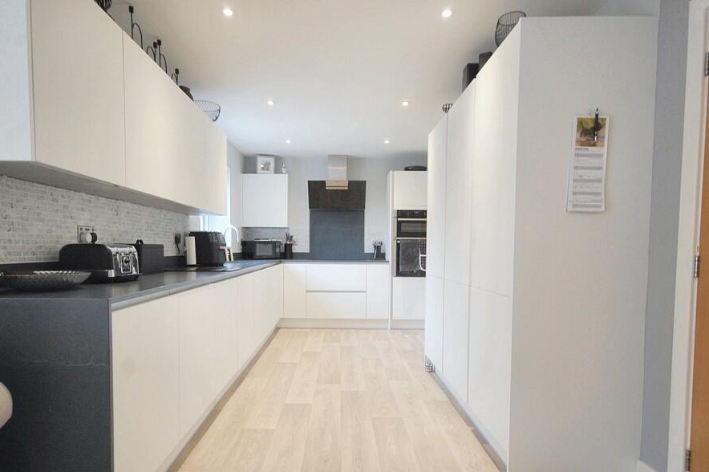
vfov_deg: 55.7
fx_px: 444
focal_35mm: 23
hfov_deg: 77.1
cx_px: 331
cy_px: 267
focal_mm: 13
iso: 200
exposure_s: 1/30
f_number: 4.5
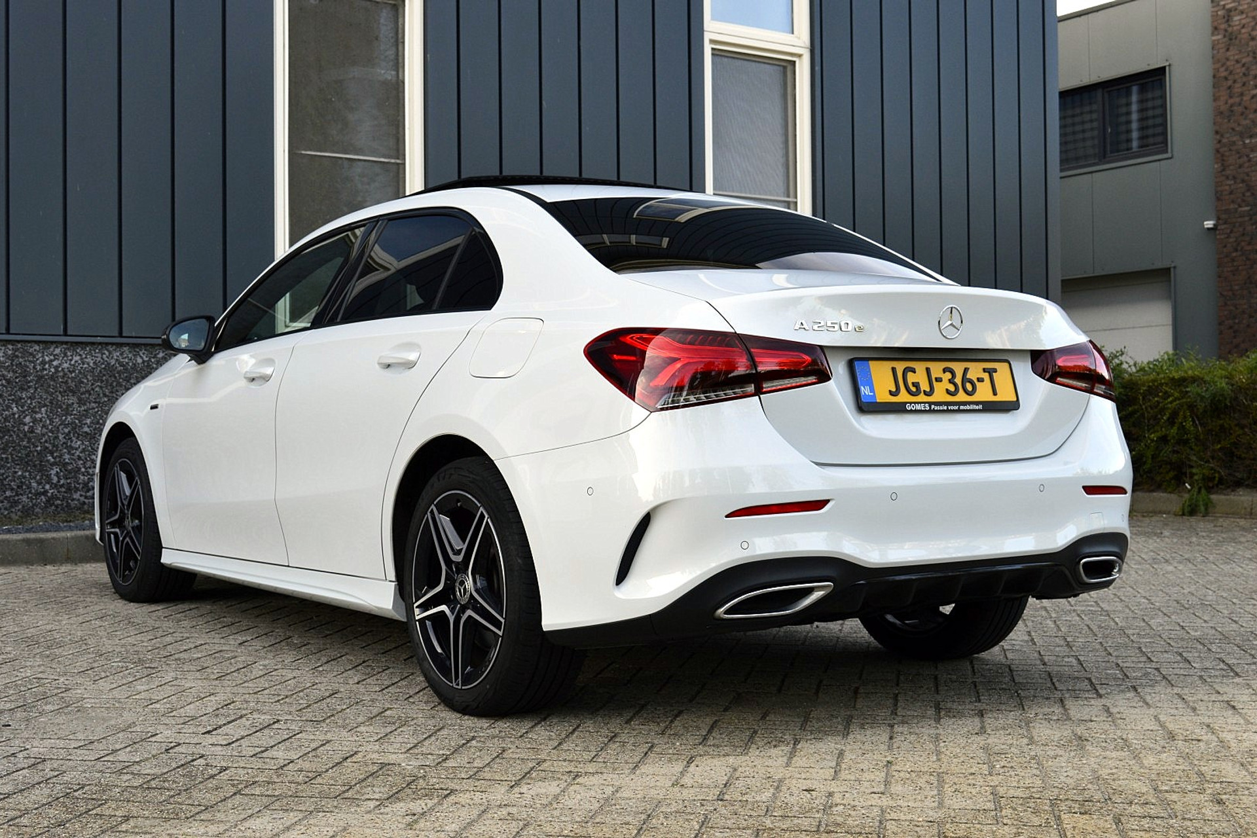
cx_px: 628
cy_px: 419
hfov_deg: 42.3
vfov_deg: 28.9
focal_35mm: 46
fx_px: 1623
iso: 400
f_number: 9
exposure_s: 1/160
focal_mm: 31
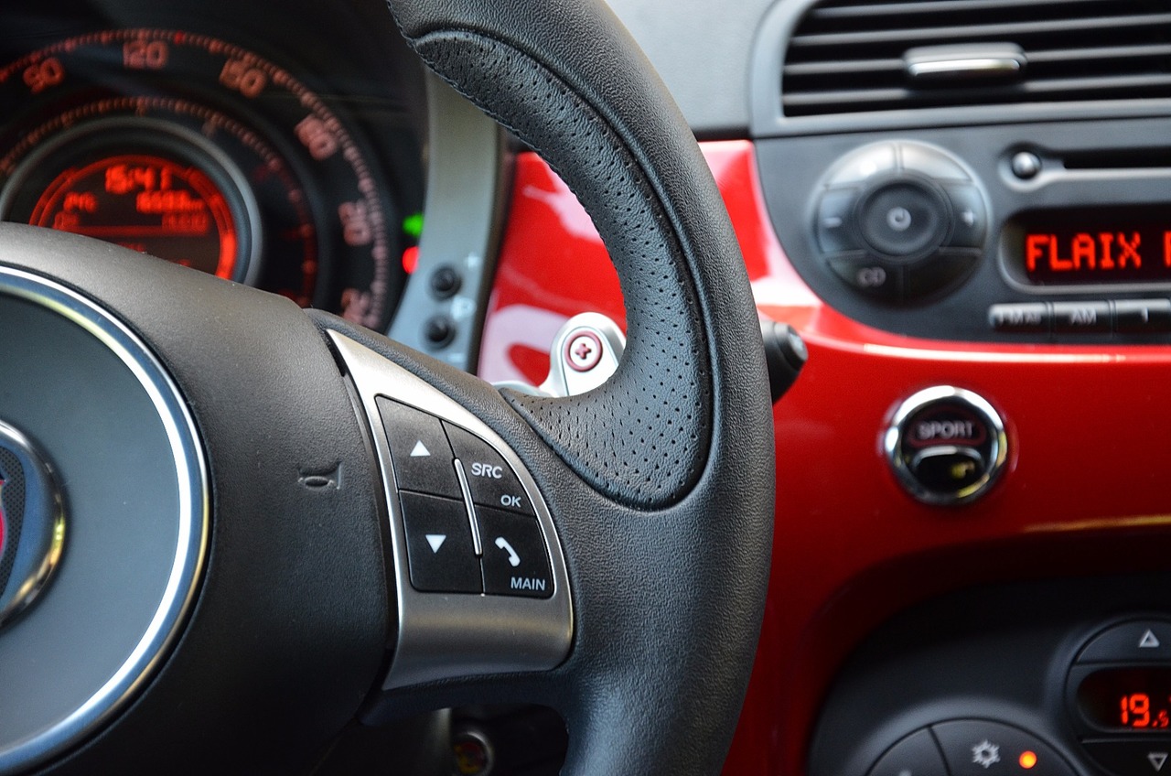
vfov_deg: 11.4
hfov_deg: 17.1
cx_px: 586
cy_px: 388
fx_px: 3896
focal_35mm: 120
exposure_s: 1/50
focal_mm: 80
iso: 800
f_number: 5.3
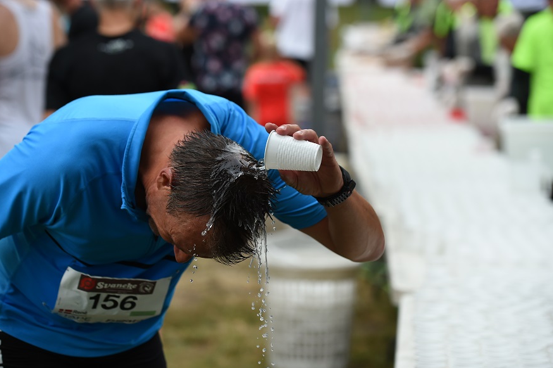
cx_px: 265
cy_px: 194
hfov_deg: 15.9
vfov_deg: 10.6
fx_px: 1980
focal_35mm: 129
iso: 1000
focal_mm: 122
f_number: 4
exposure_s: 1/1600
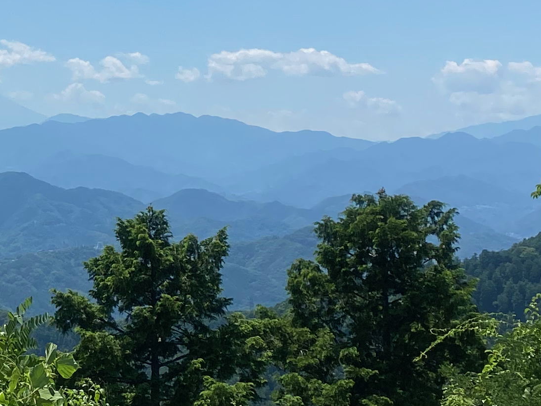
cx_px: -199
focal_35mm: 96
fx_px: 1500
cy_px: 10
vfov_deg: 15.2
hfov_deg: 18.7
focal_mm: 4.25
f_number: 1.8
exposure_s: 1/4274
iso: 32
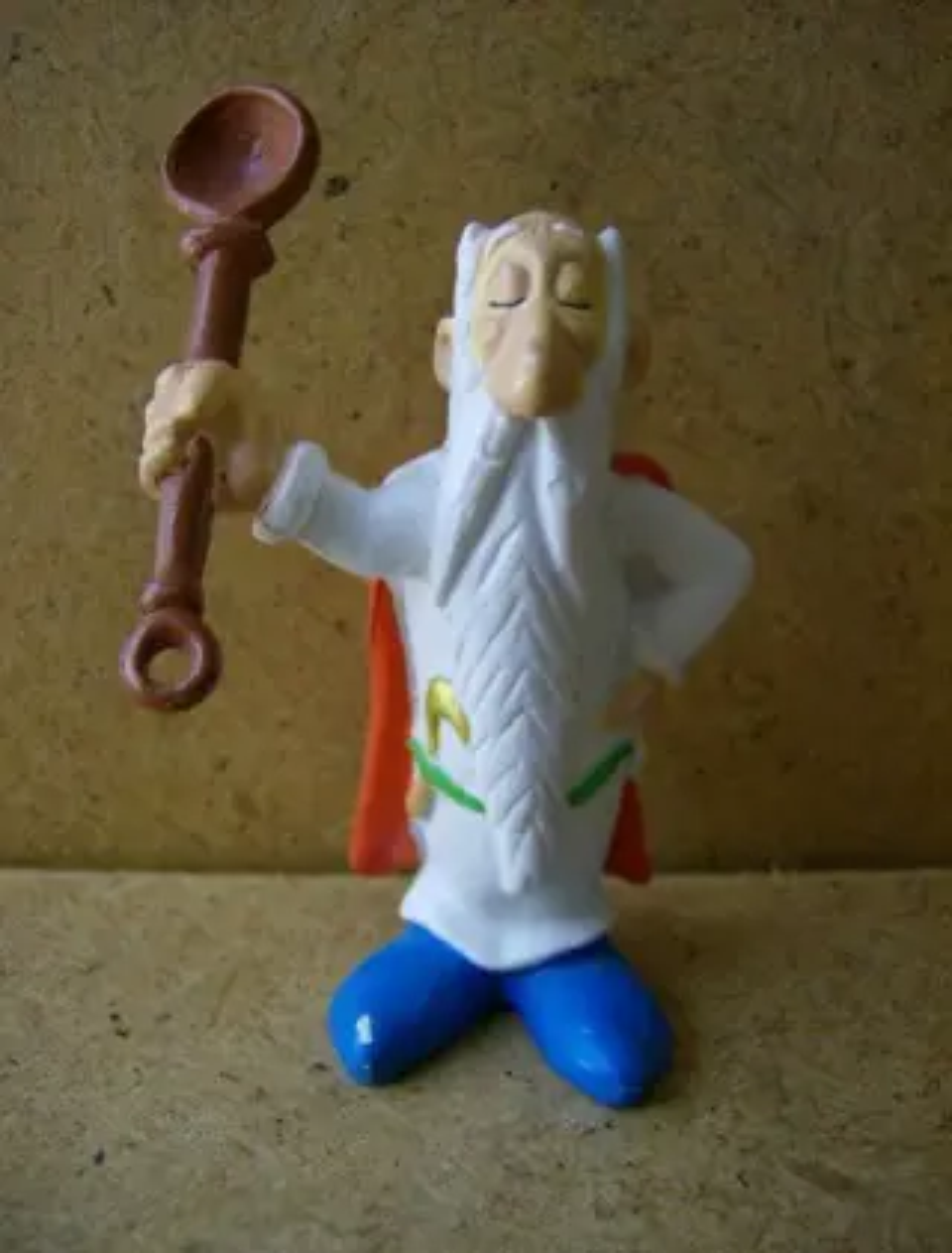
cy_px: 626
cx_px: 476
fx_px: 1309
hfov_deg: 40.0
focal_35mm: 36
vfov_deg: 51.1
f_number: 2.8
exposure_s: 1/91.5
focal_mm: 6
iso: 100
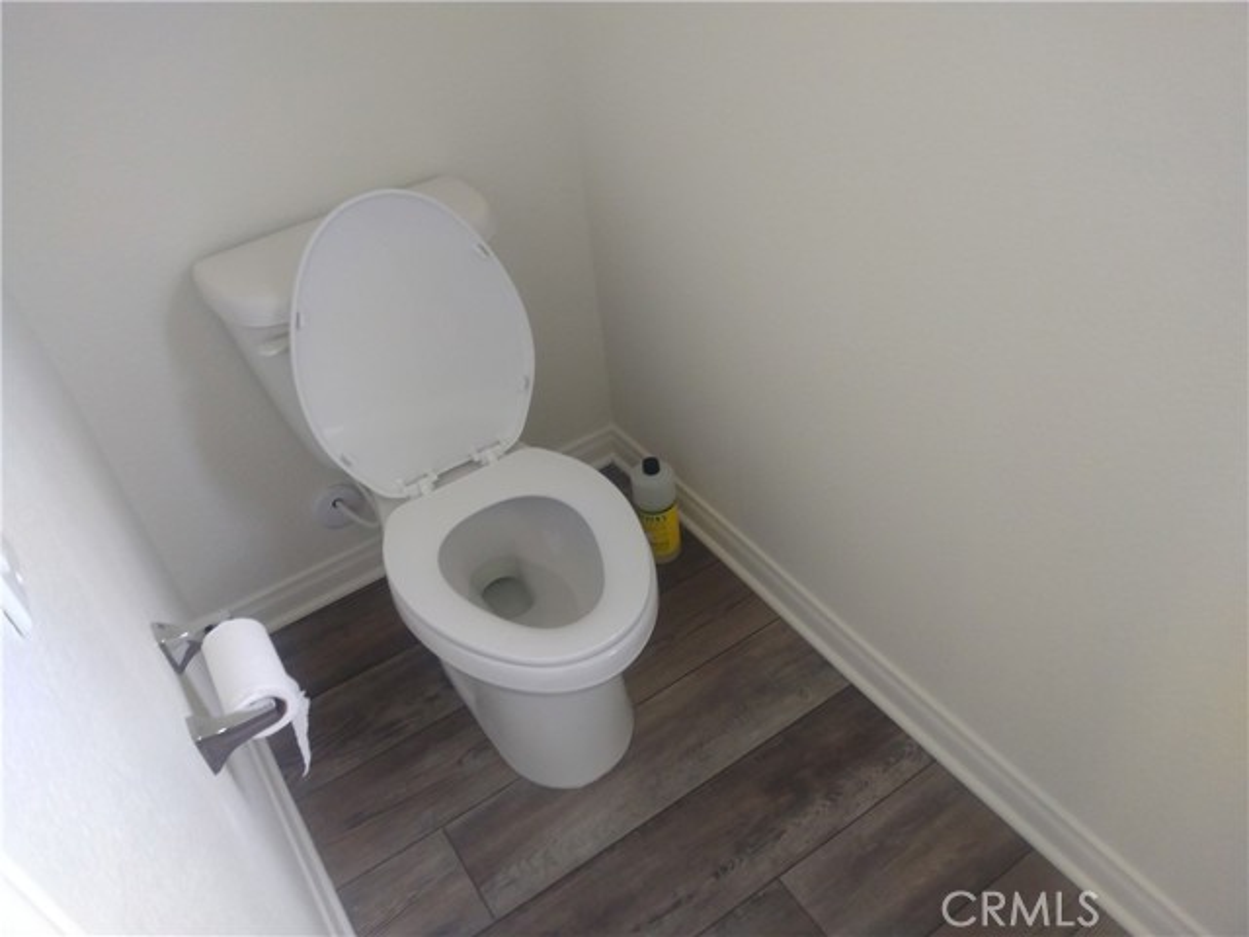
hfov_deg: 81.7
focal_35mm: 20
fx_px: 722
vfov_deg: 66.0
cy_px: 468
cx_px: 624
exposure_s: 1/40
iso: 205
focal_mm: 3.54
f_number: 2
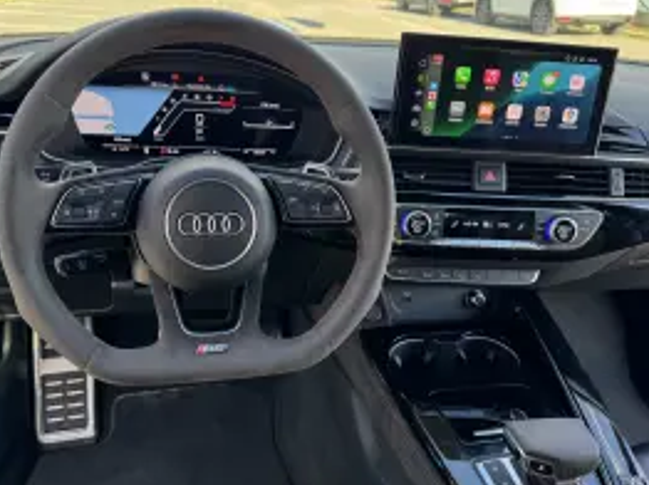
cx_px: 302
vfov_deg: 42.9
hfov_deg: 55.3
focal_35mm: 33
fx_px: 618
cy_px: 228
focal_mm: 6.76
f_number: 1.78
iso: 64
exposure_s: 1/121
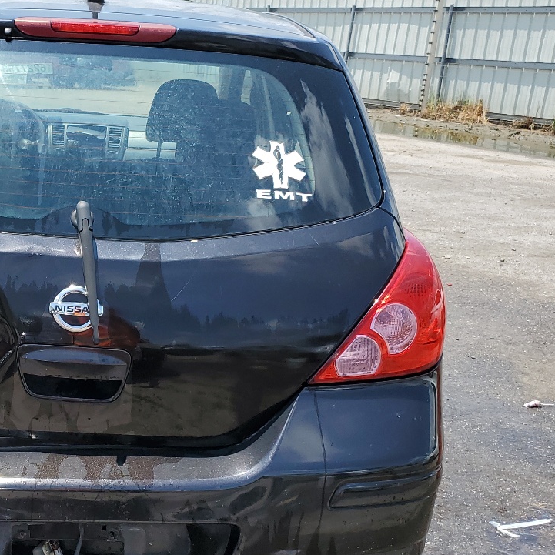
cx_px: 34
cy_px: 342
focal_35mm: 51
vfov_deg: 33.3
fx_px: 925
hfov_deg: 31.5
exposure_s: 1/2500
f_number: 1.5
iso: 50
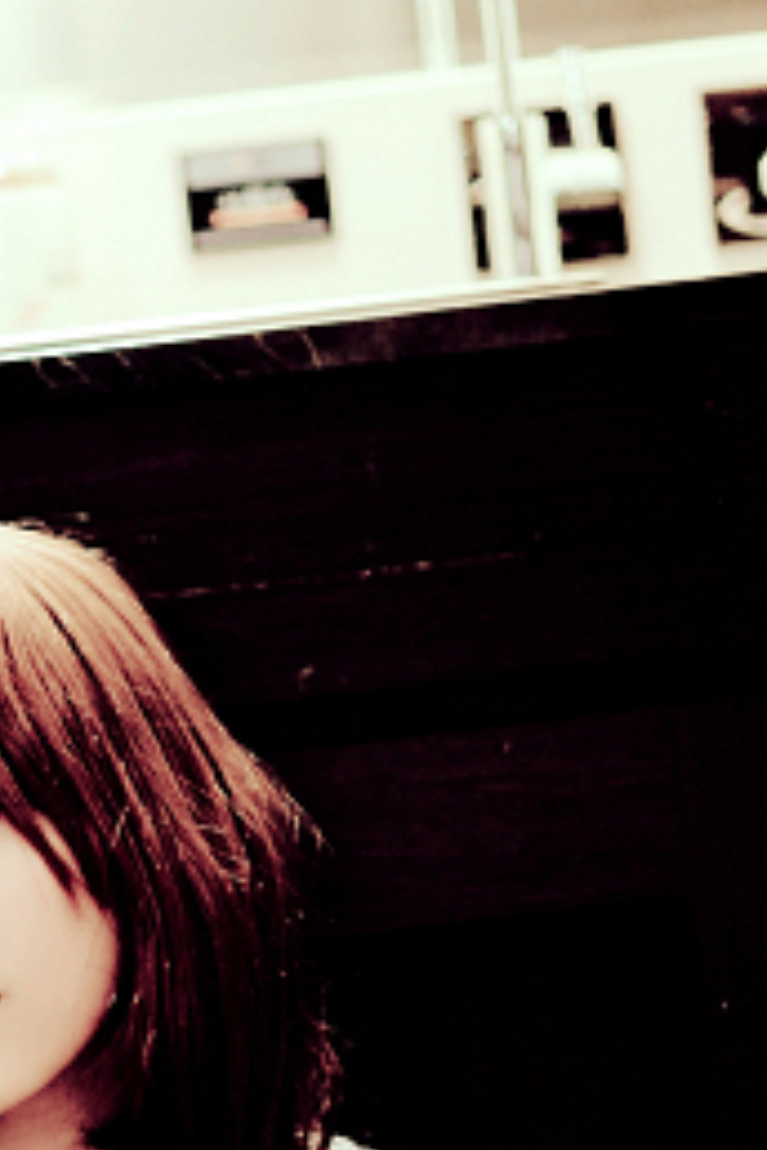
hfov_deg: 8.8
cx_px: -67
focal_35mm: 155
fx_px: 4953
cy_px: 909
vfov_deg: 13.2
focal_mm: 50
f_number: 1.4
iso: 1400
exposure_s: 1/40
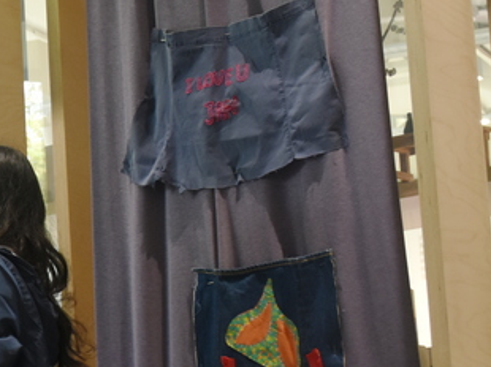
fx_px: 2112
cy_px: 235
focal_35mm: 149
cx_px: -211
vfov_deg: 9.9
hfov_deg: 12.7
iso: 800
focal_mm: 32
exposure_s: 1/60
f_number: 5
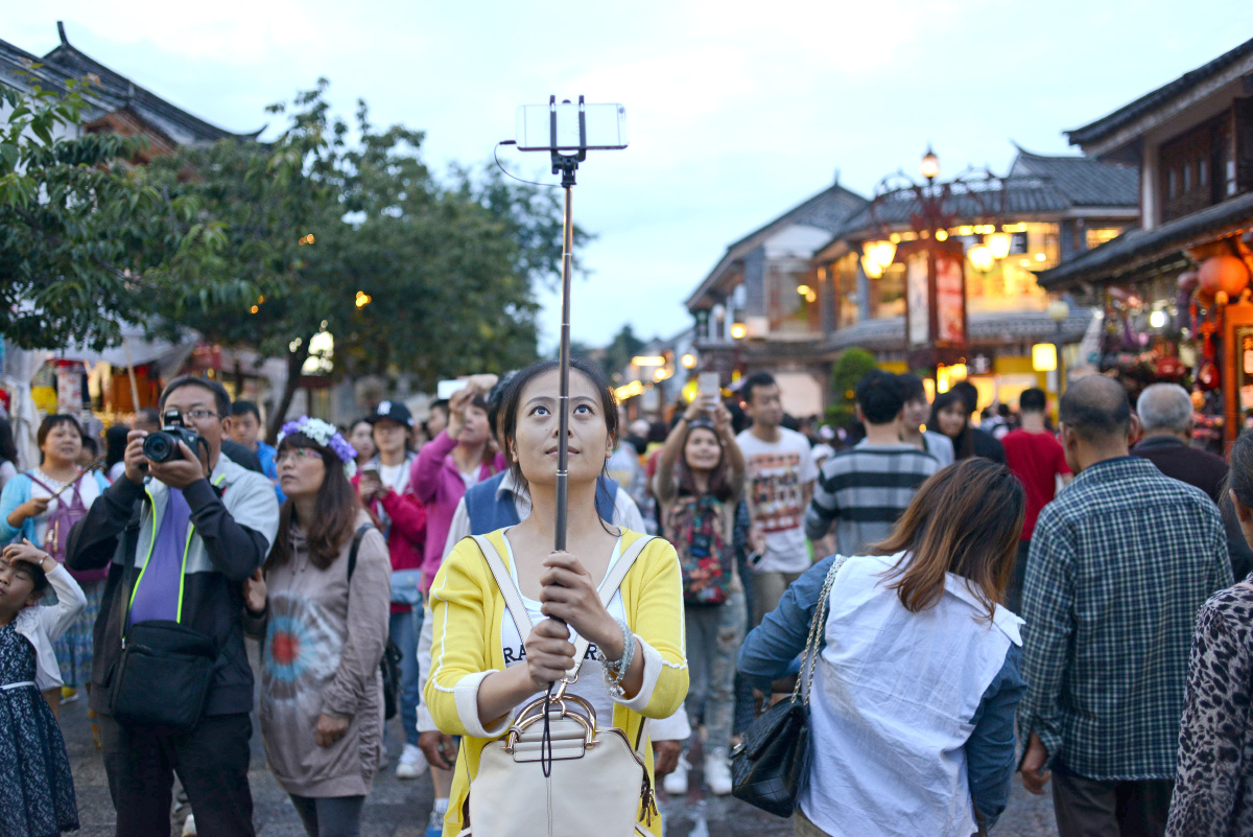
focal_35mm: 35
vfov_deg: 37.9
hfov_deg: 54.4
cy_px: 418
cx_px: 626
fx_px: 1219
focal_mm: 35
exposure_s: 1/160
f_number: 2.8
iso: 800
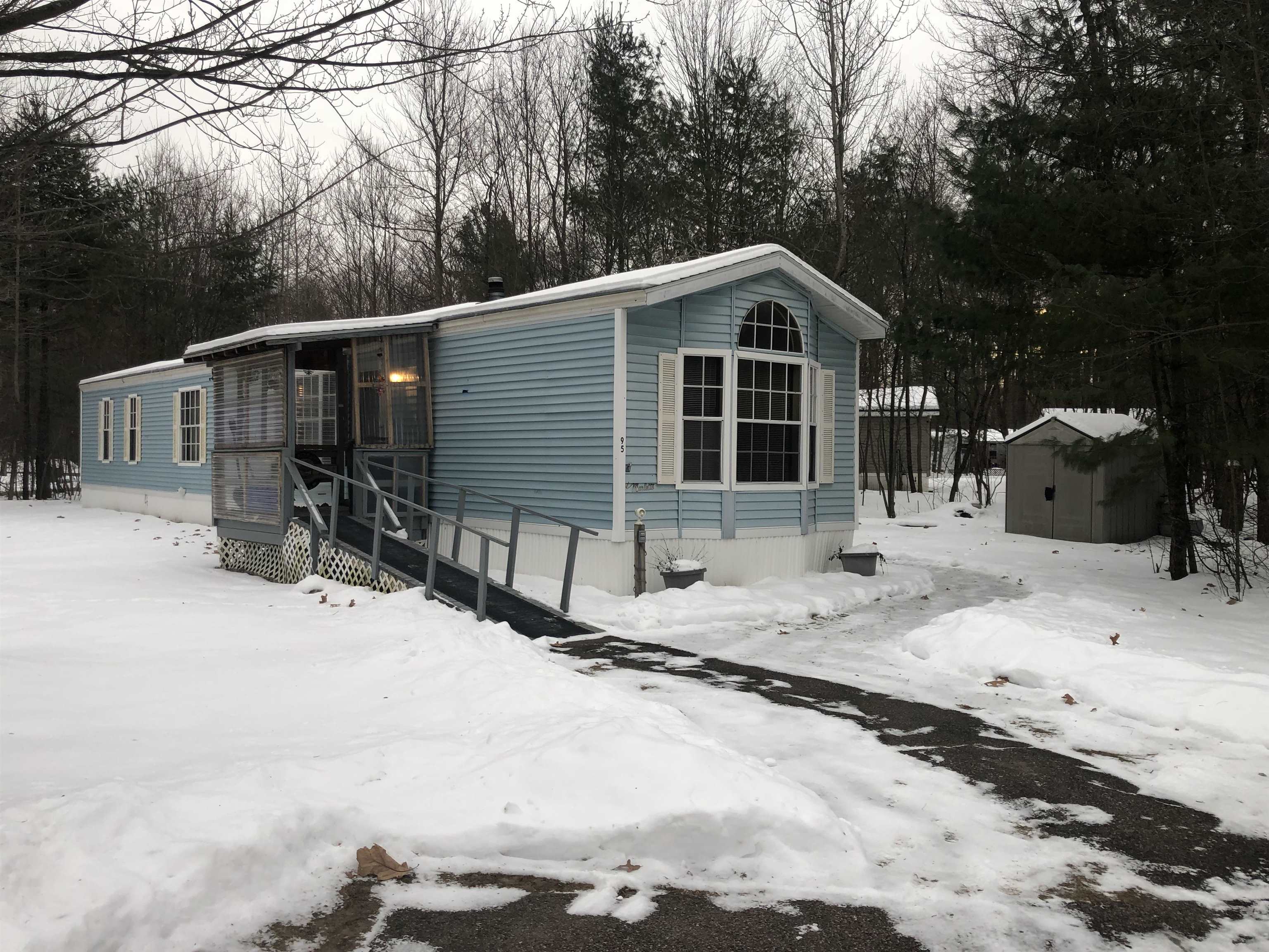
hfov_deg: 63.4
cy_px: 476
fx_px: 1026
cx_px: 634
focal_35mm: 28
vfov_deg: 49.7
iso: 32
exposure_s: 1/120
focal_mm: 3.99
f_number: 1.8
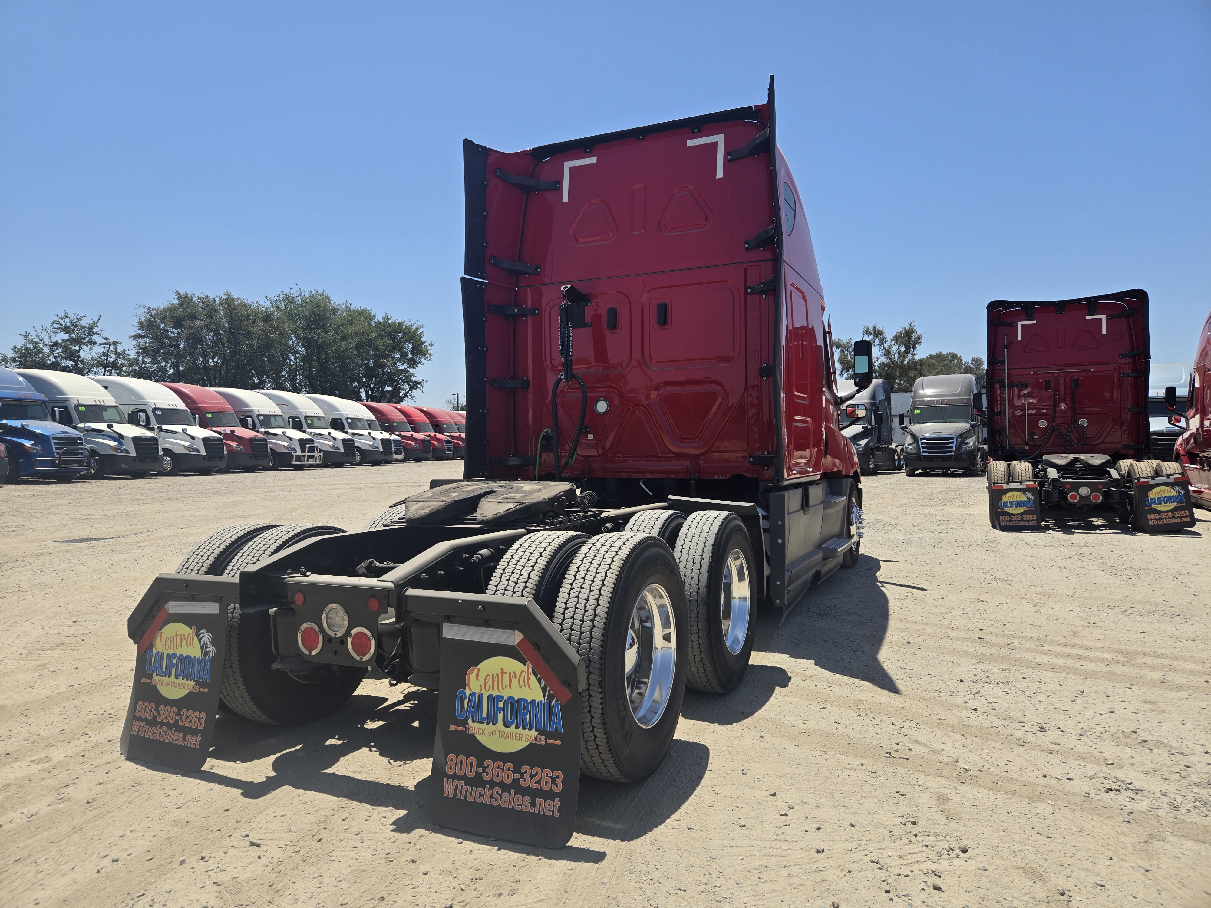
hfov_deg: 73.9
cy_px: 454
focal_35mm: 23
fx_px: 805
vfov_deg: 58.9
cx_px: 606
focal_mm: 5.4
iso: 25
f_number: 1.8
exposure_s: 1/2010
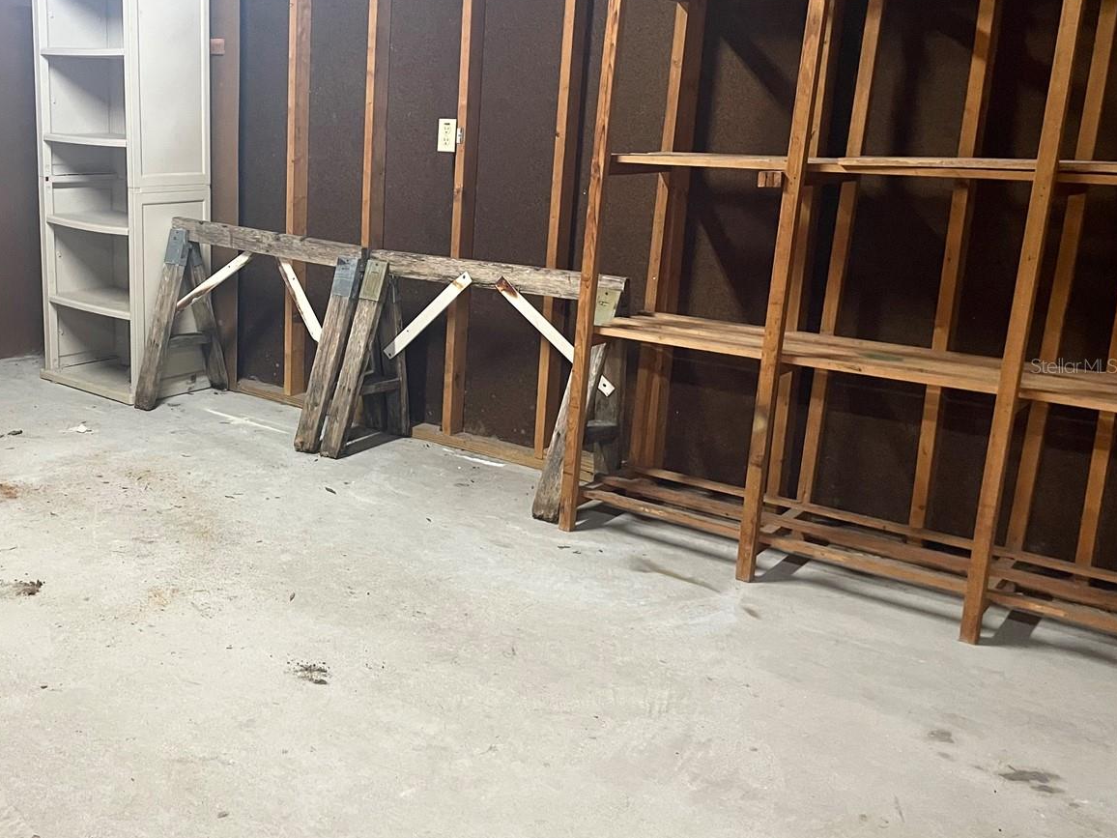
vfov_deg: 39.6
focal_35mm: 36
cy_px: 365
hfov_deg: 50.2
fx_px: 1162
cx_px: 349
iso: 400
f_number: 1.6
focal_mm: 4.2
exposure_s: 1/60
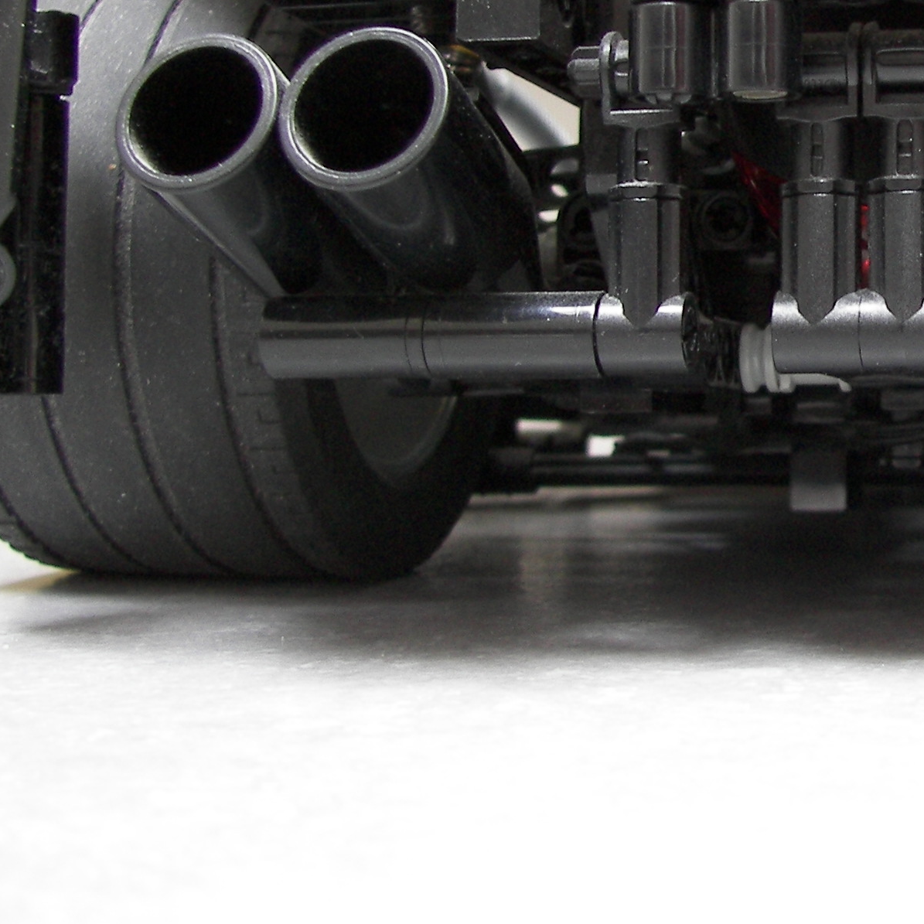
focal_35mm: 69
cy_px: 232
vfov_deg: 24.7
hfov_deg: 24.1
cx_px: 889
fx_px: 2084
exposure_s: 1/13
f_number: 2.8
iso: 100
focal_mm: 6
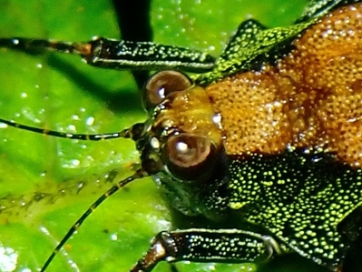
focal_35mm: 286
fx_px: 2990
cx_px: 337
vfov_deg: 5.2
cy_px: 121
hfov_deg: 6.9
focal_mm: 18
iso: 200
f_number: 6.3
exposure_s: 1/400
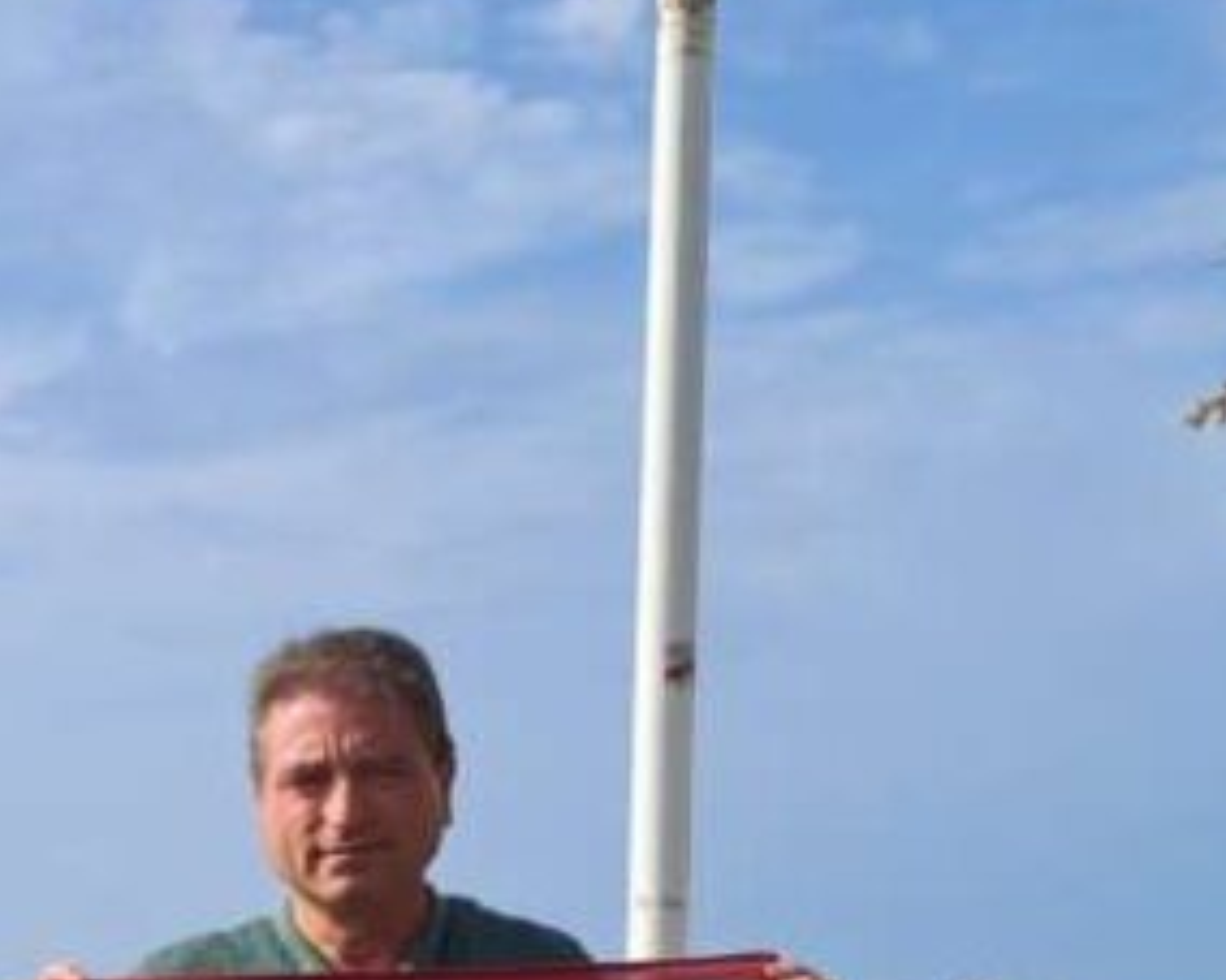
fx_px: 3192
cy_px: 1390
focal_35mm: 88
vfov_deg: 16.2
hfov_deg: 20.6
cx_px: -173
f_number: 1.8
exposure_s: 1/1634
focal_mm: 4.65
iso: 32
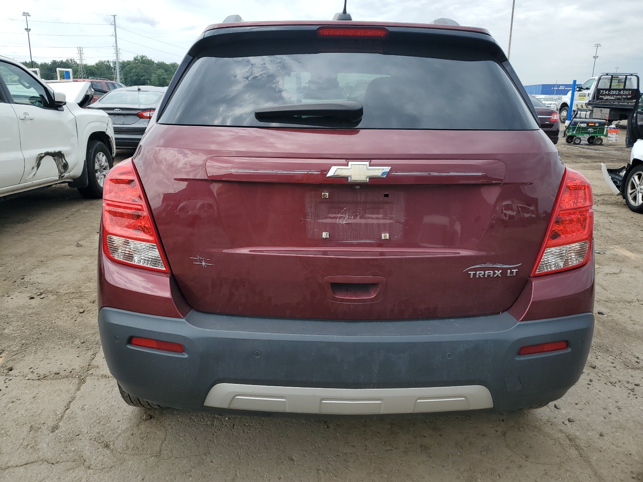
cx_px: 322
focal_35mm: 26
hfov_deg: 67.3
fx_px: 483
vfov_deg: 53.1
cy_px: 241
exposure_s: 1/1429
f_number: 1.5
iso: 50
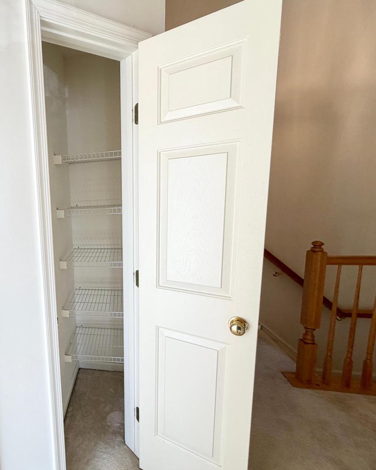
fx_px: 264
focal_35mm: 19
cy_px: 236
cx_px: 64
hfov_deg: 63.4
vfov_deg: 83.3
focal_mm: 2.22
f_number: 2.2
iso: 64
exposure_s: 1/120
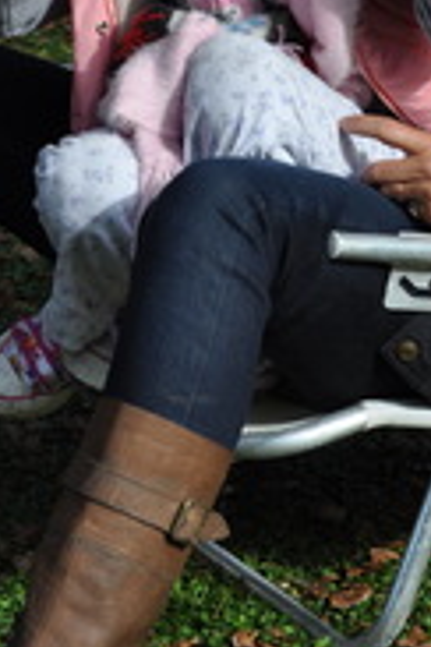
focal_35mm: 236
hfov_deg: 5.8
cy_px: -60
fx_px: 4238
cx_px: 546
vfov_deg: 8.7
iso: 280
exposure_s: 1/500
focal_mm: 60
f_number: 5.6
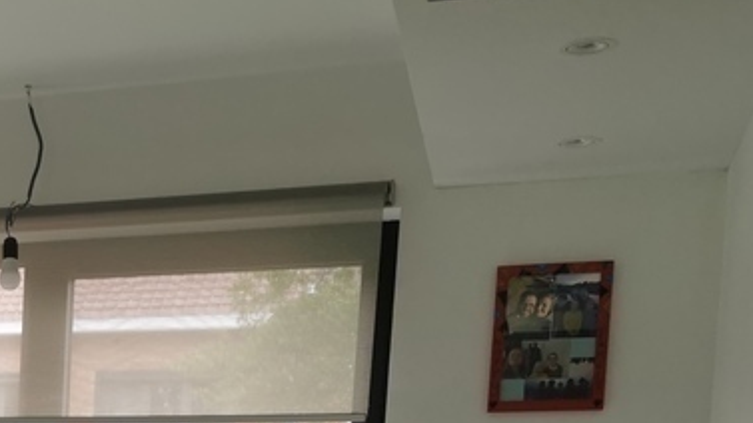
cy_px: 738
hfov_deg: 24.2
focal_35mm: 80
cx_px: -140
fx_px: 1597
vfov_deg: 13.7
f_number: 1.6
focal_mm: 5.56
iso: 50
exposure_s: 1/101
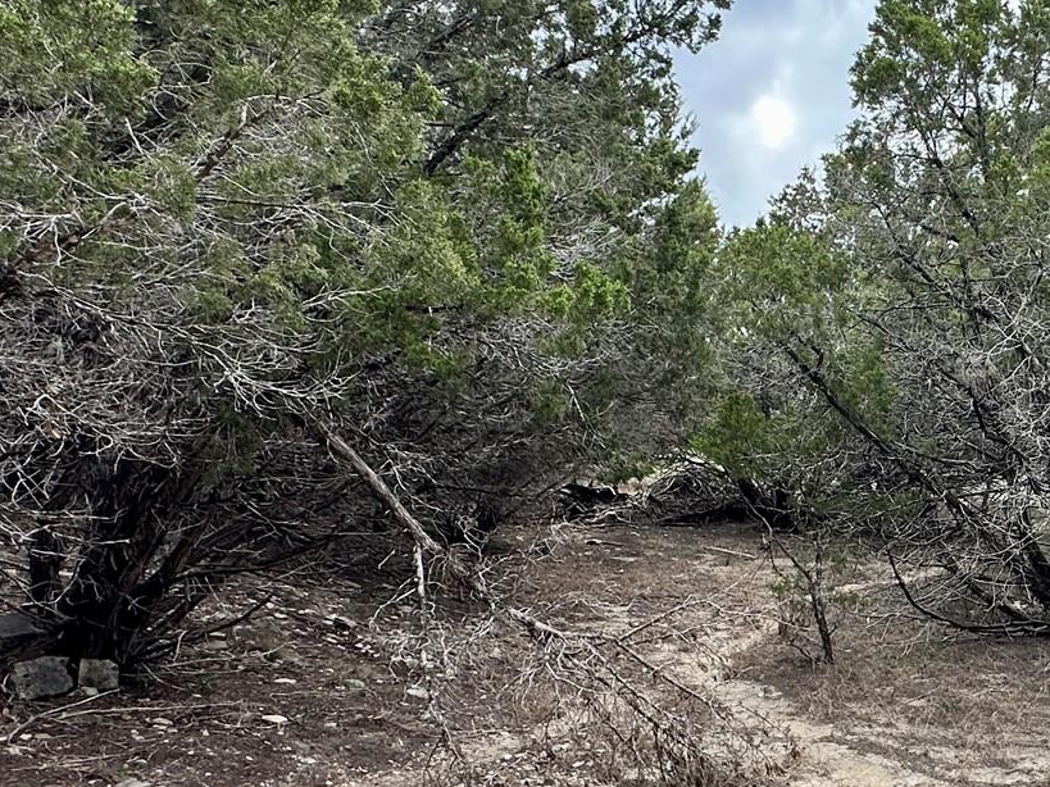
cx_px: 918
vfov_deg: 40.6
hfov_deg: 47.9
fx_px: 1061
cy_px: 432
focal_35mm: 35
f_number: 2.2
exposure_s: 1/433
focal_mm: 2.22
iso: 40
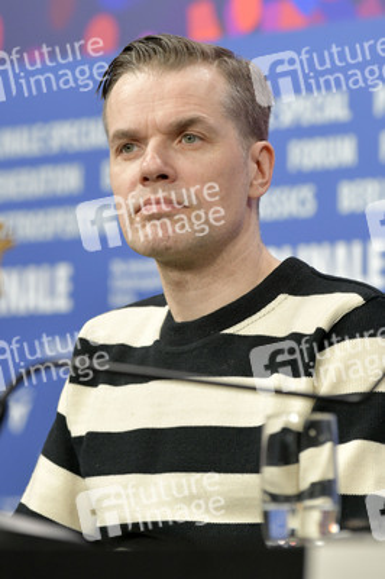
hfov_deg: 6.9
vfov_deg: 10.3
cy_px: 290
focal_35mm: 200
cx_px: 192
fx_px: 3214
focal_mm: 200
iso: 2500
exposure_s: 1/200
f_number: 5.6
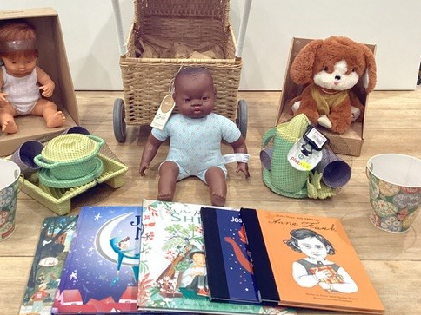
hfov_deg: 45.7
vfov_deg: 35.1
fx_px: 499
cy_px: 141
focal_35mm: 41
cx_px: 192
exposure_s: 1/50
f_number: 2.4
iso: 160
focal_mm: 3.3
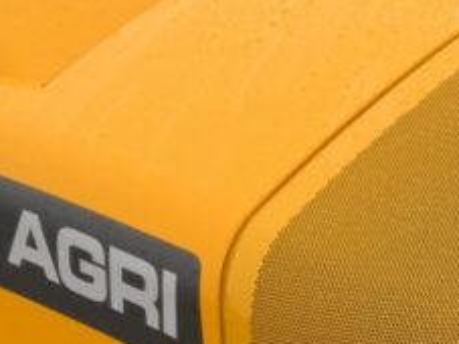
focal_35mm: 131
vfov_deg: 10.9
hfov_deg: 15.0
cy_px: 500
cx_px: 370
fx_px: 1736
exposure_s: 1/194
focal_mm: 3
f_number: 1.8
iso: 16
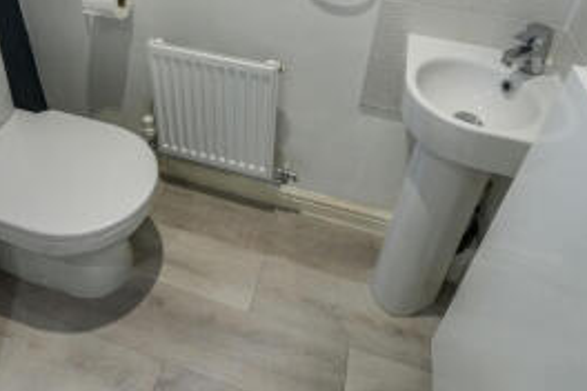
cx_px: 256
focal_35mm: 27
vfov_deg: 44.3
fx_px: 440
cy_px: 50
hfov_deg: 67.1
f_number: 4
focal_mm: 10
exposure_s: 1/160
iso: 1000
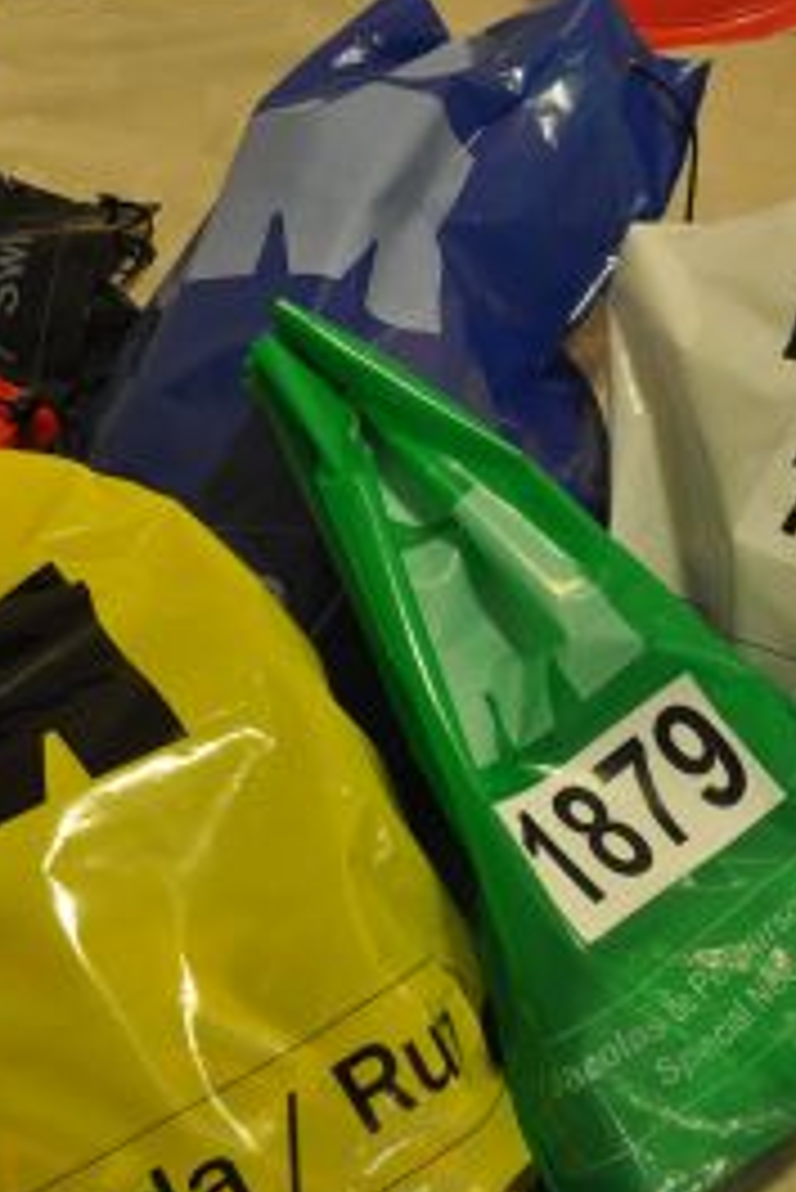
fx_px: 2020
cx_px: 238
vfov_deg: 32.9
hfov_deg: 22.2
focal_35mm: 61
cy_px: 618
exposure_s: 1/15
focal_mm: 24
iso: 800
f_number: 3.8
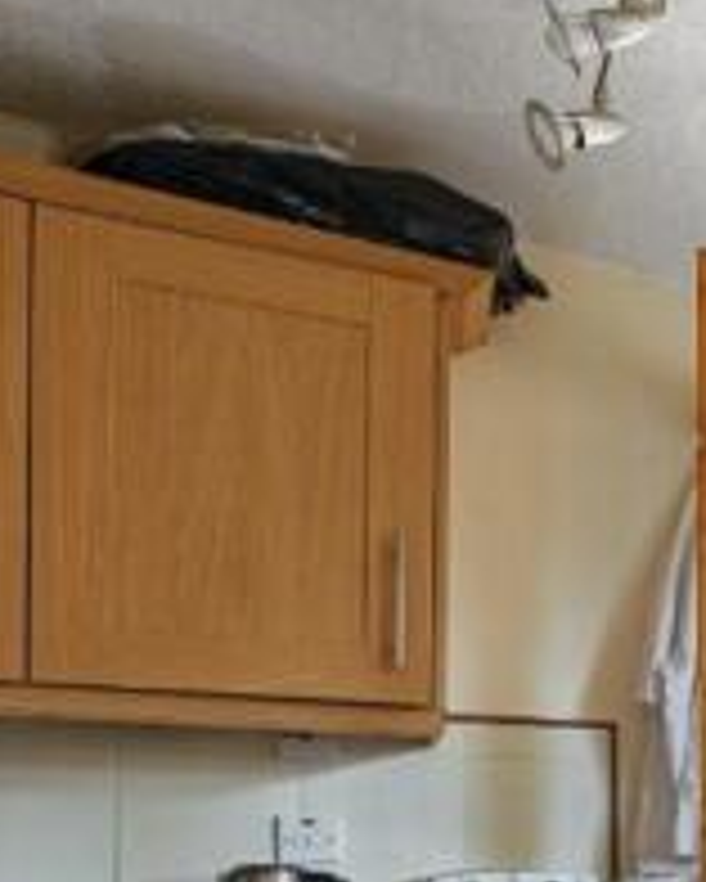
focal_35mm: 44
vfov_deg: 37.9
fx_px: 1148
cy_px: 860
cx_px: 1291
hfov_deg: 21.4
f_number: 8
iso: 400
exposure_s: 1/2
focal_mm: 14
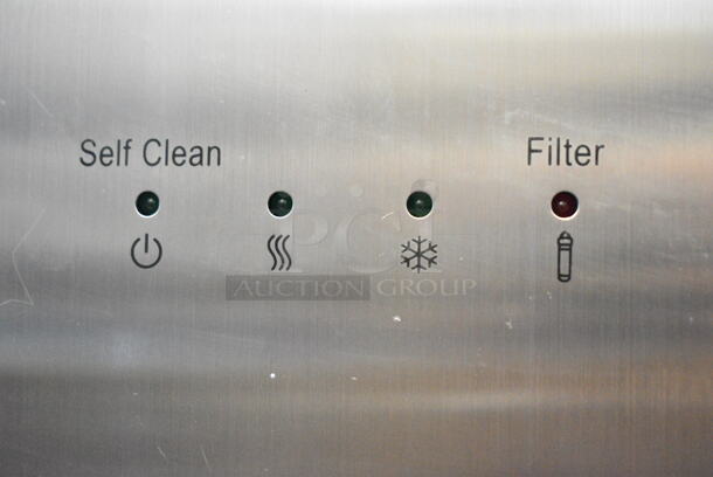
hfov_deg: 29.8
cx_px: 356
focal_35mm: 68
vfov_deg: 20.2
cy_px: 238
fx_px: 1338
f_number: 5
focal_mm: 45
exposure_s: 1/80
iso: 11400
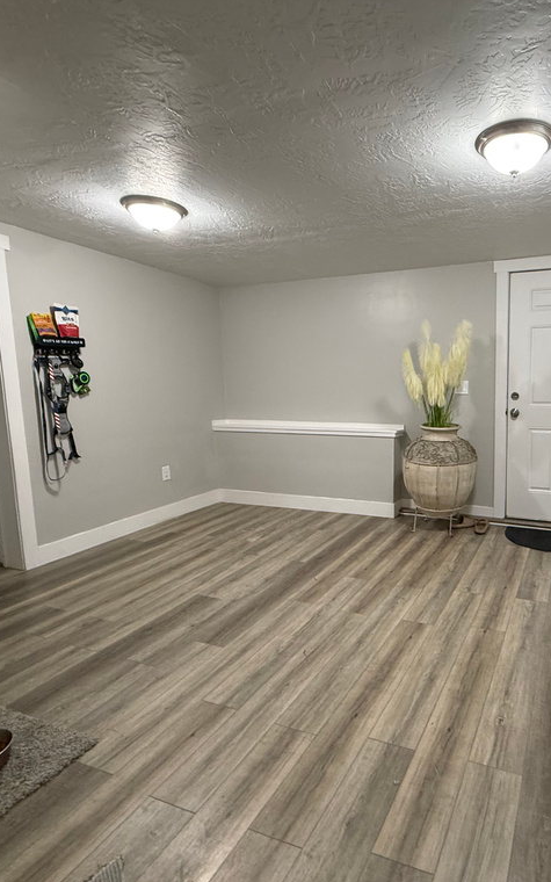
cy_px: 440
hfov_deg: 56.7
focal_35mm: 20
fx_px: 481
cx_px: 413
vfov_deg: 85.1
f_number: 2.2
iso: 400
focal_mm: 2.22
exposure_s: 1/60
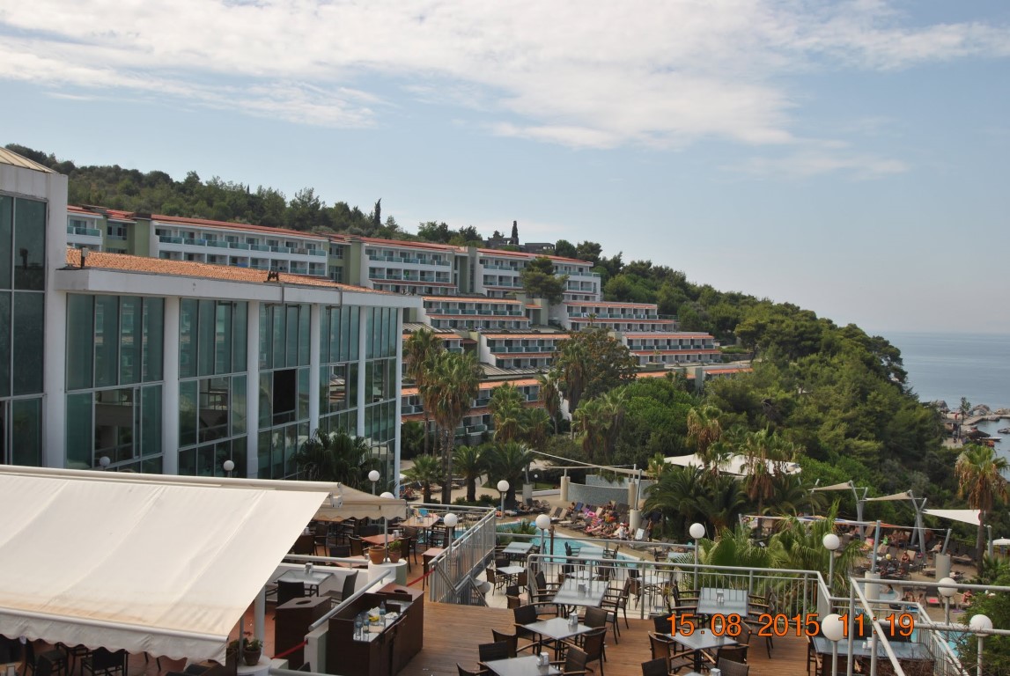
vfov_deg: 37.0
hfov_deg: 53.1
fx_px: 1011
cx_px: 505
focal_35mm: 36
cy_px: 338
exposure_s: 1/200
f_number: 8
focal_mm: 24
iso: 100
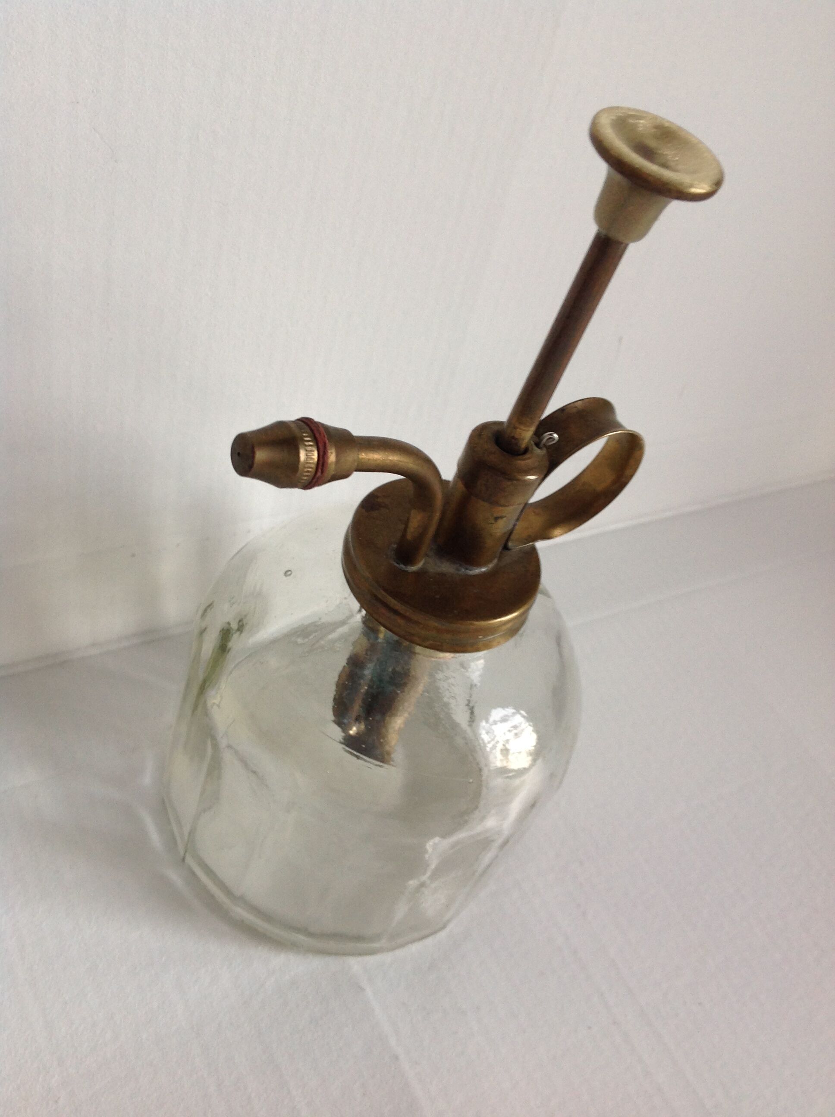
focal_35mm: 35
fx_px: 1129
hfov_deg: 40.6
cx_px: 418
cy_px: 558
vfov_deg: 52.7
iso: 80
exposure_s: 1/15
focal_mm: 4.28
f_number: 2.4
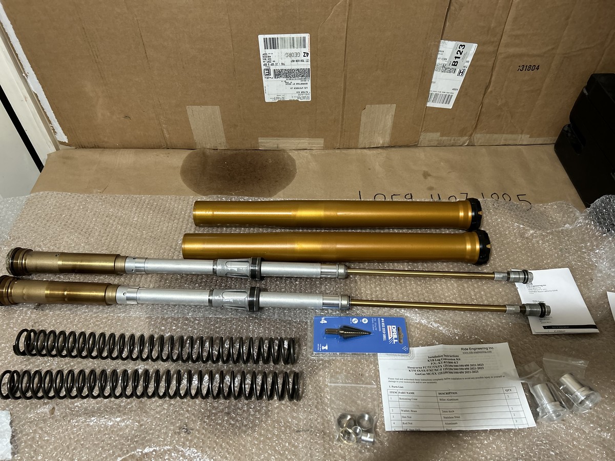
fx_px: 462
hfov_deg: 67.3
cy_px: 230
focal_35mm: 26
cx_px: 308
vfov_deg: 53.1
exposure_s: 1/60
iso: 400
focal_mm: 5.7
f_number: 1.5
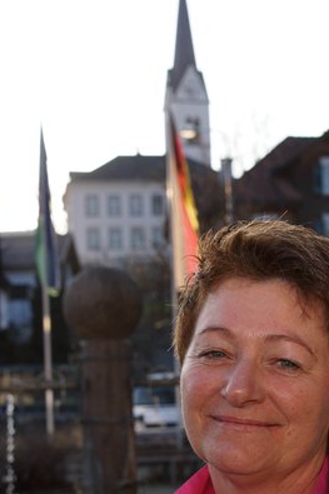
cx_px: 236
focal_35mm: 73
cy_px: 356
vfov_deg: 27.4
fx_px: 1002
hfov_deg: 18.6
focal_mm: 30
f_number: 4.5
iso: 100
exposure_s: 1/250
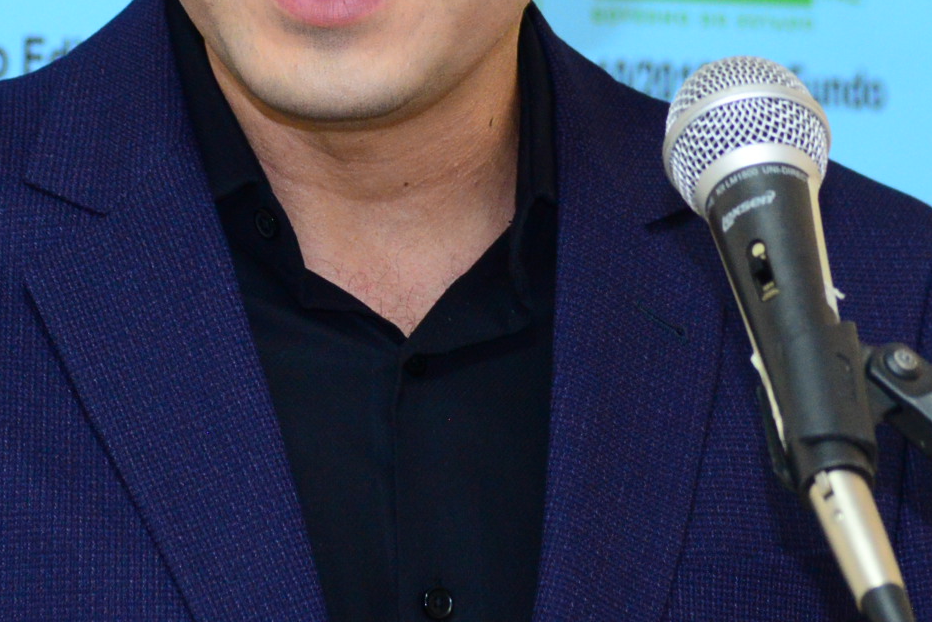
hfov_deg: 5.8
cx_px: 477
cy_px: 106
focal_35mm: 355
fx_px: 9193
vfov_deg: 3.9
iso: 2500
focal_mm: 110
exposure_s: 1/80
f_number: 4
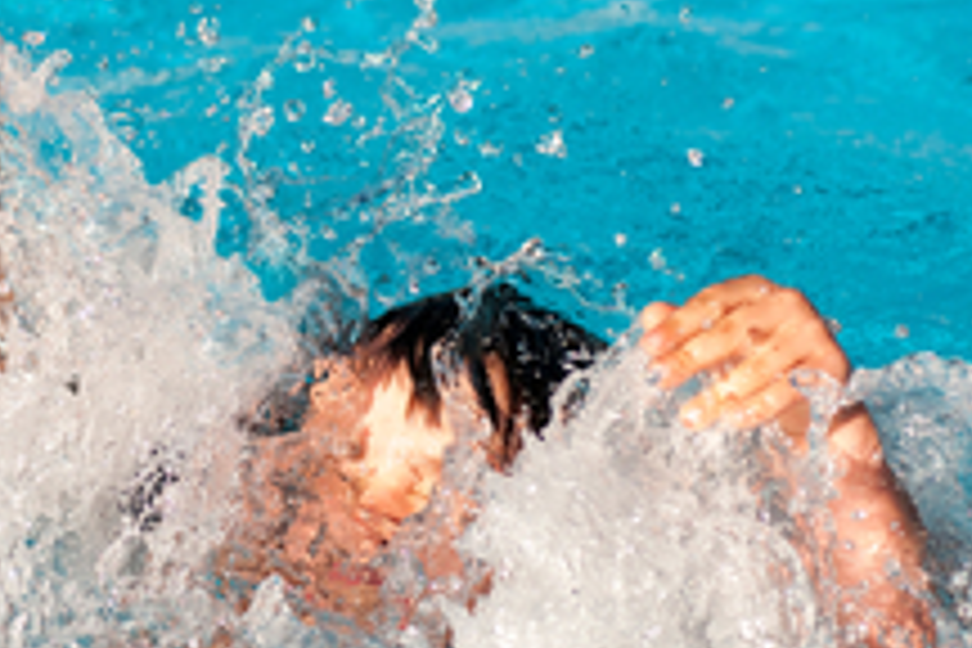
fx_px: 10475
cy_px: 486
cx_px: 392
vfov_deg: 3.5
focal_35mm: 388
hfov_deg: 5.3
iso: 200
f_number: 4
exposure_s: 1/3200
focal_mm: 112
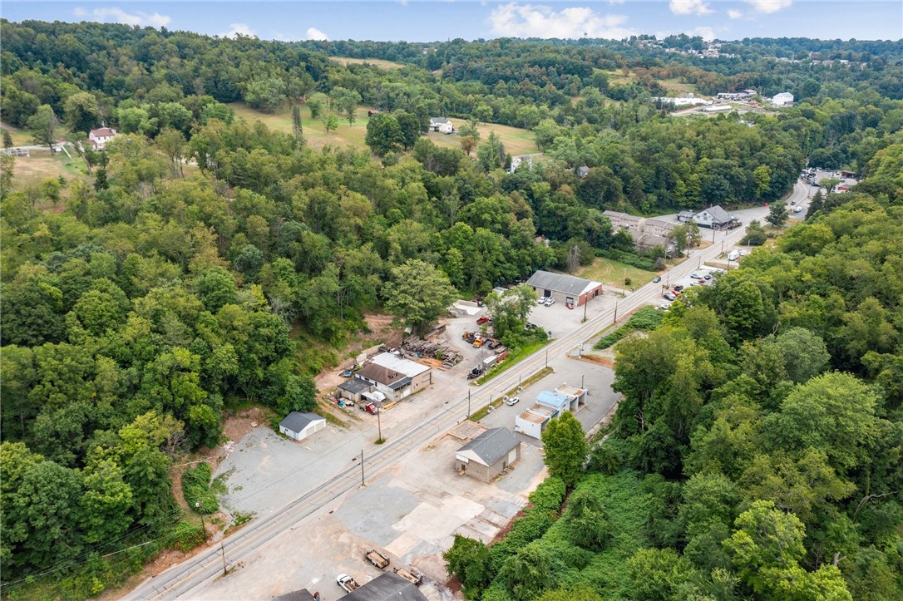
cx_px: 452
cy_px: 300
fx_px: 702
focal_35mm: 28
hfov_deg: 65.5
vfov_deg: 46.4
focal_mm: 10.26
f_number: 5
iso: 100
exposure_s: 1/200
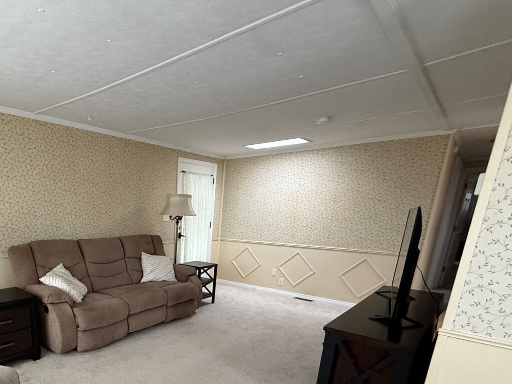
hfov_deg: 72.1
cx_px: 140
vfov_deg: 57.2
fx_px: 325
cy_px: 299
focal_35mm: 22
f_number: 2.2
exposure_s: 1/60
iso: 400
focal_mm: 2.22
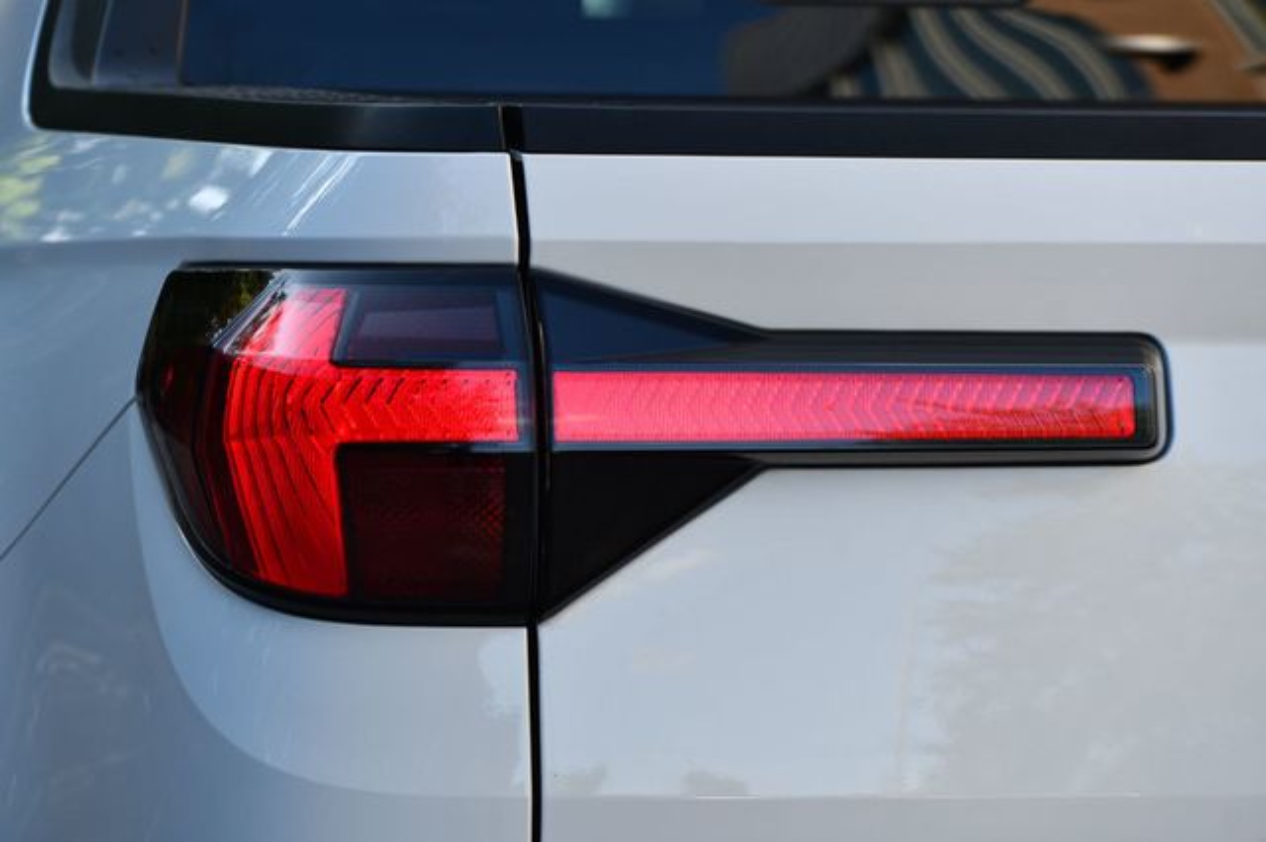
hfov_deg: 14.0
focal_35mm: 147
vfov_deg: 9.3
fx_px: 5167
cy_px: 421
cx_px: 633
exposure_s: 1/250
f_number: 5.6
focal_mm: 98
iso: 200
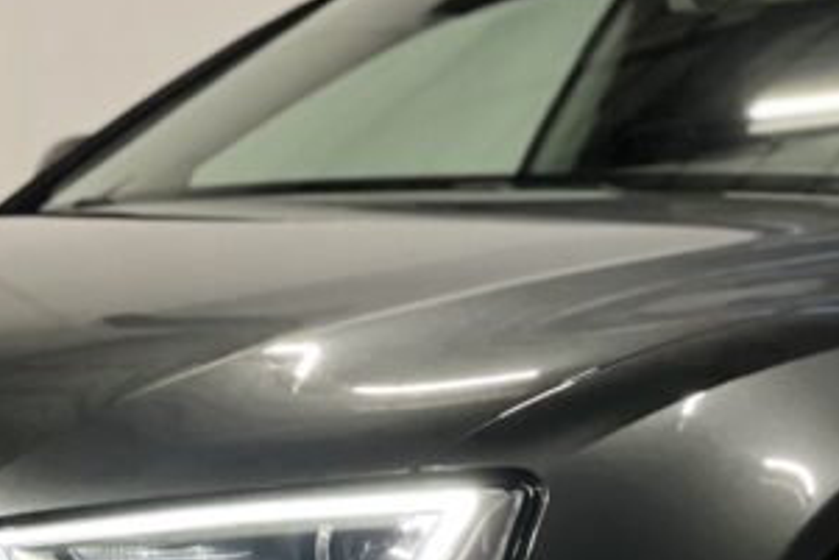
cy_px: 621
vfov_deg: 6.4
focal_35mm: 213
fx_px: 4966
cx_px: 192
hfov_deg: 9.6
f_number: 2.8
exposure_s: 1/14
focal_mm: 9
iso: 400
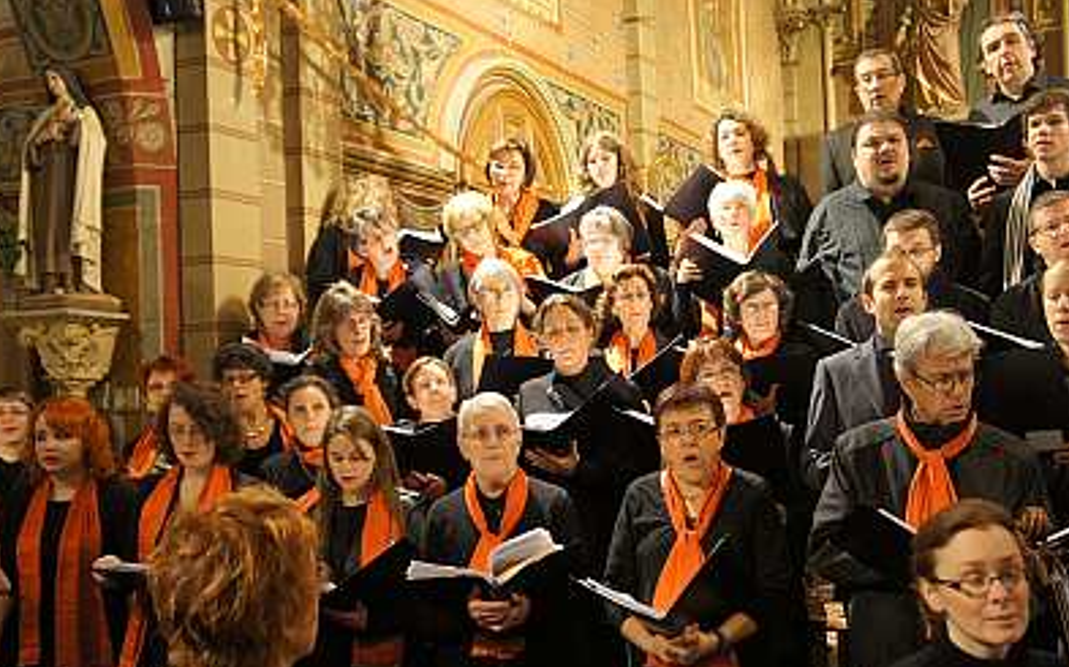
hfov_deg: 46.2
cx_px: 537
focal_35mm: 43
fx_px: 1252
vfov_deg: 29.8
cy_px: 374
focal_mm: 26
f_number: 4
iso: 1600
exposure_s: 1/25
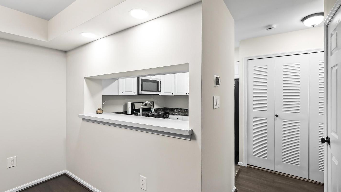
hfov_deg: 99.4
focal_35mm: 16
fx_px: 145
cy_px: 89
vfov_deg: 67.0
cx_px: 172
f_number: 7.1
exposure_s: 1/13
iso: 640
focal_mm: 10
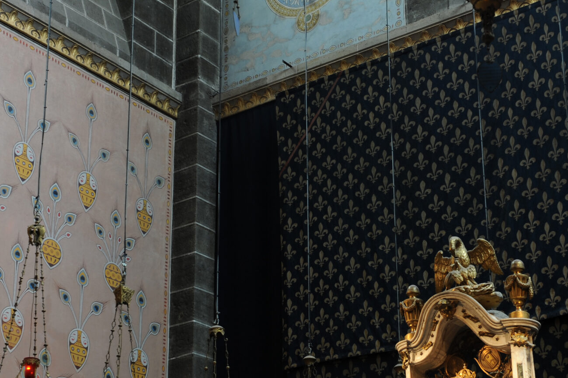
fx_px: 1324
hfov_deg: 24.1
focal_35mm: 84
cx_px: 364
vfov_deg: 16.2
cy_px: 273
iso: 200
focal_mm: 44
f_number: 9
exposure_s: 1.3
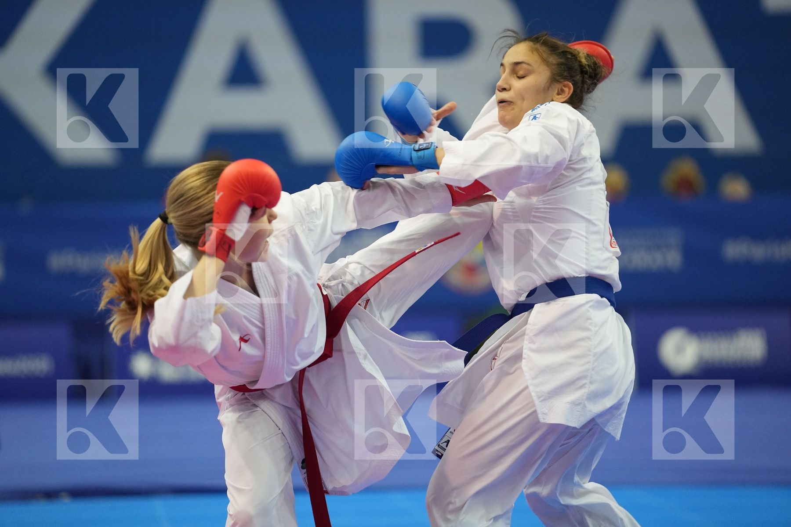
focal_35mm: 191
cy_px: 264
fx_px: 4196
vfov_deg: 7.2
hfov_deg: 10.8
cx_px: 396
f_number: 2.8
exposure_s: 1/1000
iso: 3200
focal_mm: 191
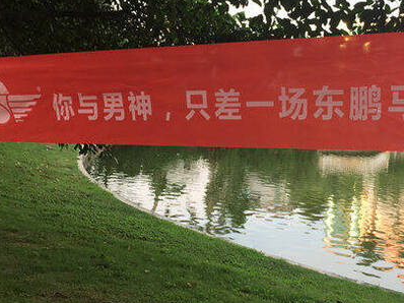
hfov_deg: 39.4
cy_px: 108
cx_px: 251
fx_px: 560
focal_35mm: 48
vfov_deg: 30.1
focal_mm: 4.15
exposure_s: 1/100
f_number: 2.2
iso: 25
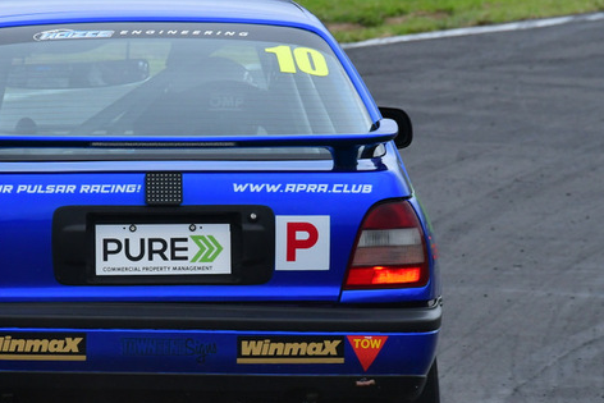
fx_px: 21347
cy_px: 175
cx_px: 196
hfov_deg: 1.6
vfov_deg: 1.1
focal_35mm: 1272
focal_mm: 500
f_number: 11
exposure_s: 1/640
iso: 1000
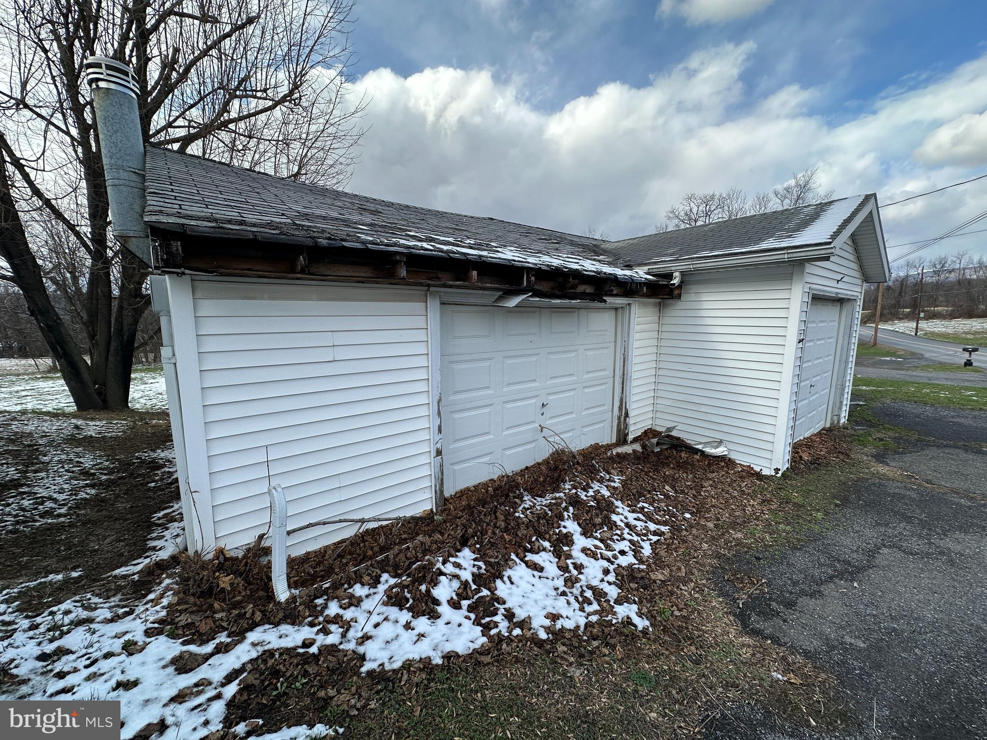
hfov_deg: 102.1
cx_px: 494
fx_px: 399
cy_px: 370
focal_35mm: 14
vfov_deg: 85.7
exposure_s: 1/875
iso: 40
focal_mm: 2.22
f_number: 2.2
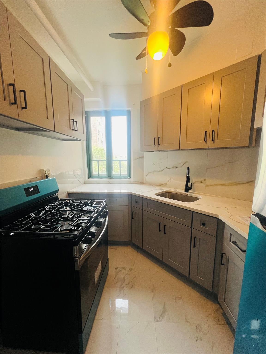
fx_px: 133
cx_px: 133
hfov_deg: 89.9
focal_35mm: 13
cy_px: 177
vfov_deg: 106.2
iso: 160
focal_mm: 1.57
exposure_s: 1/120
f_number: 1.8
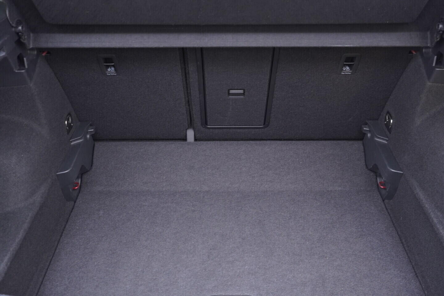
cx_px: 222
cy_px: 148
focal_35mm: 36
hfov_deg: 53.1
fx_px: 444
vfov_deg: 36.9
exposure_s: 1/40
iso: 800
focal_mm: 24
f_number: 2.8
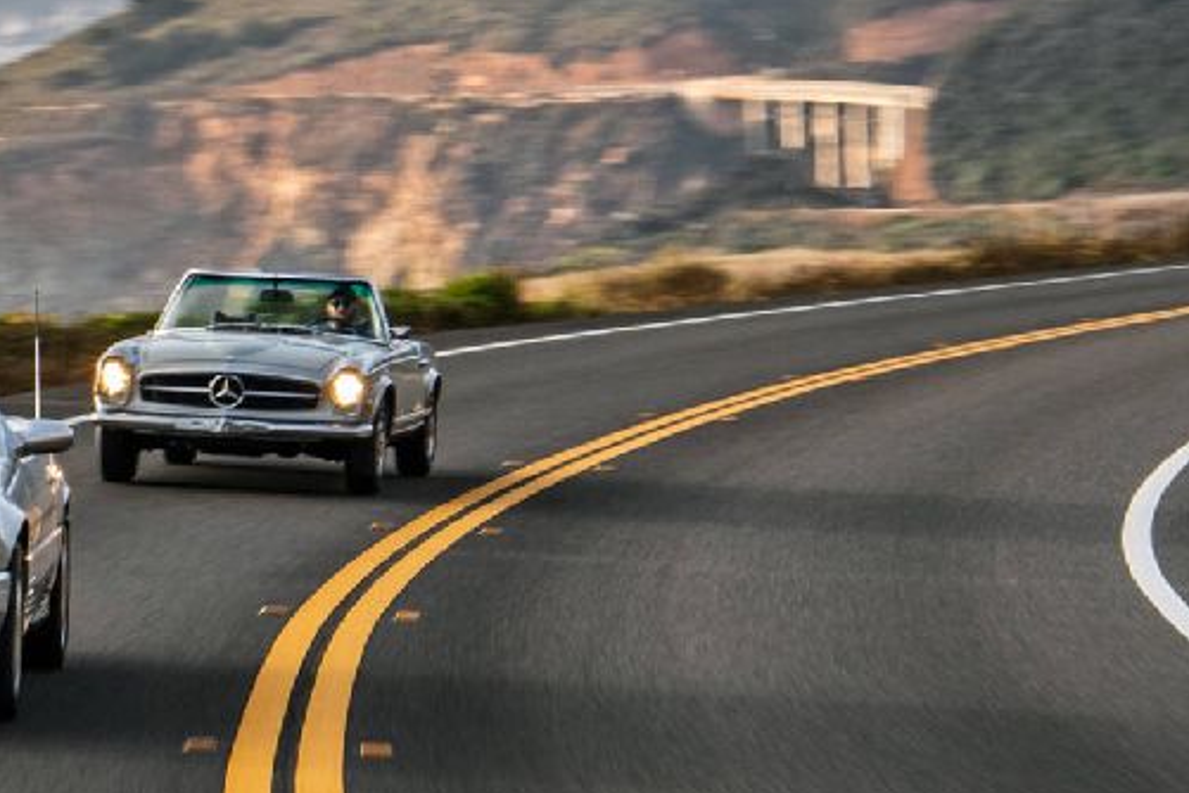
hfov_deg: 11.8
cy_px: 798
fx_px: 5548
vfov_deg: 8.1
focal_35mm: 168
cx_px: -439
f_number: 14
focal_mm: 52
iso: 250
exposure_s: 1/25
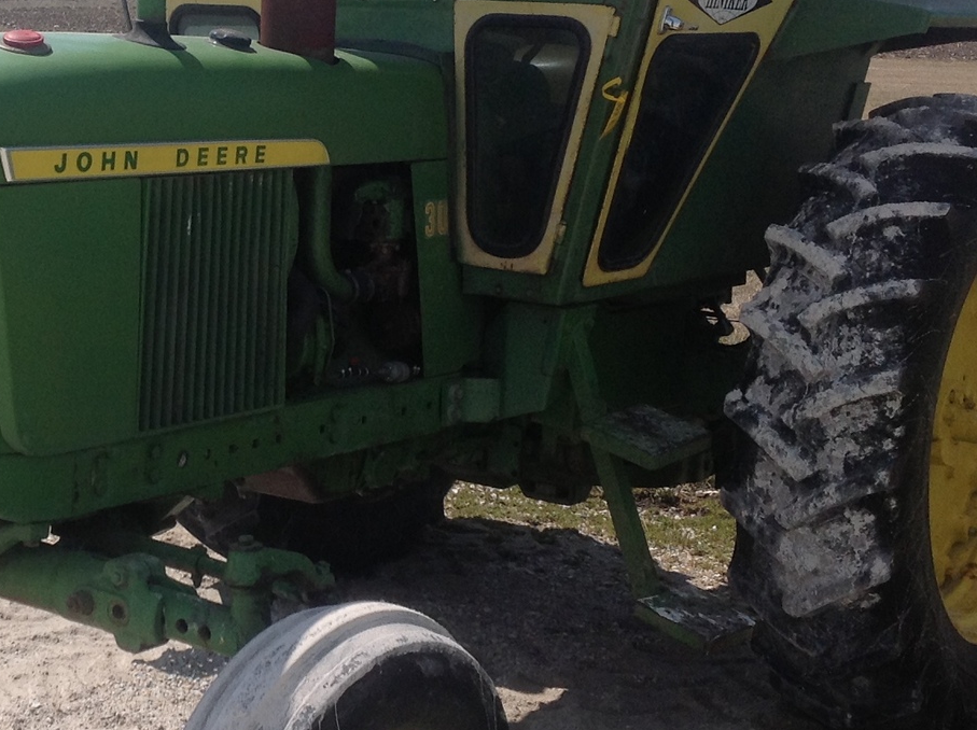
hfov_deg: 24.1
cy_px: 242
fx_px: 2227
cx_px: 107
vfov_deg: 18.6
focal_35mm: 79
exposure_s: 1/2160
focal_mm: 4.28
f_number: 2.4
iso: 50
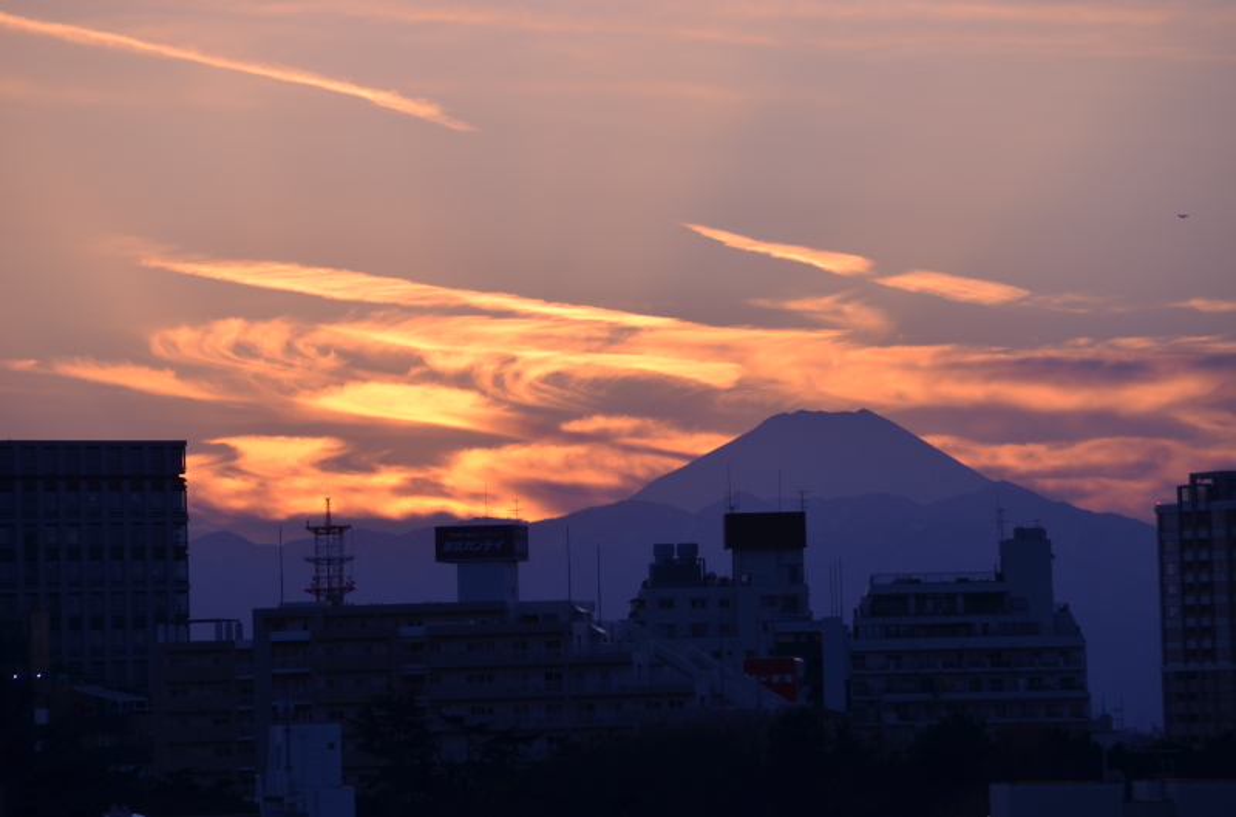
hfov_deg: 6.9
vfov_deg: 4.6
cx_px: 618
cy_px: 408
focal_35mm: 300
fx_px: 10274
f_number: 8
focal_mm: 200
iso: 100
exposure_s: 1/100
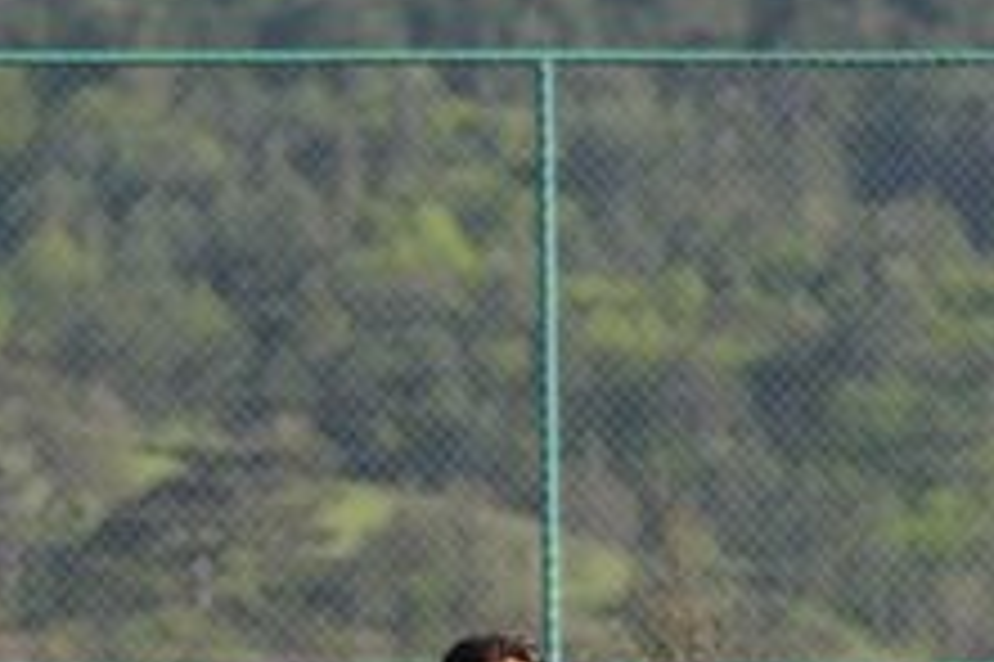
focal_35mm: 543
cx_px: 1003
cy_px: 1081
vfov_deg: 2.5
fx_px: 14981
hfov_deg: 3.8
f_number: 4.5
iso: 100
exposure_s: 1/400
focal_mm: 156
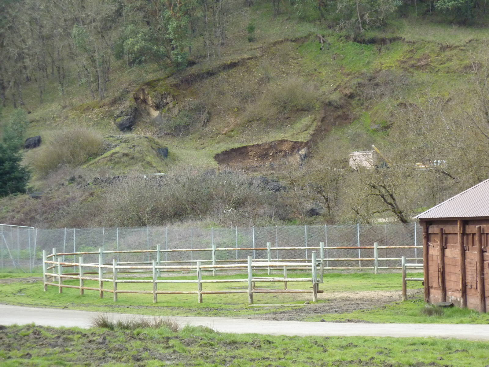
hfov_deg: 14.4
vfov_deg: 10.8
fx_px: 1935
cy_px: 184
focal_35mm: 137
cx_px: 244
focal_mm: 22.5
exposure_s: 1/500
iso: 320
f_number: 4.5
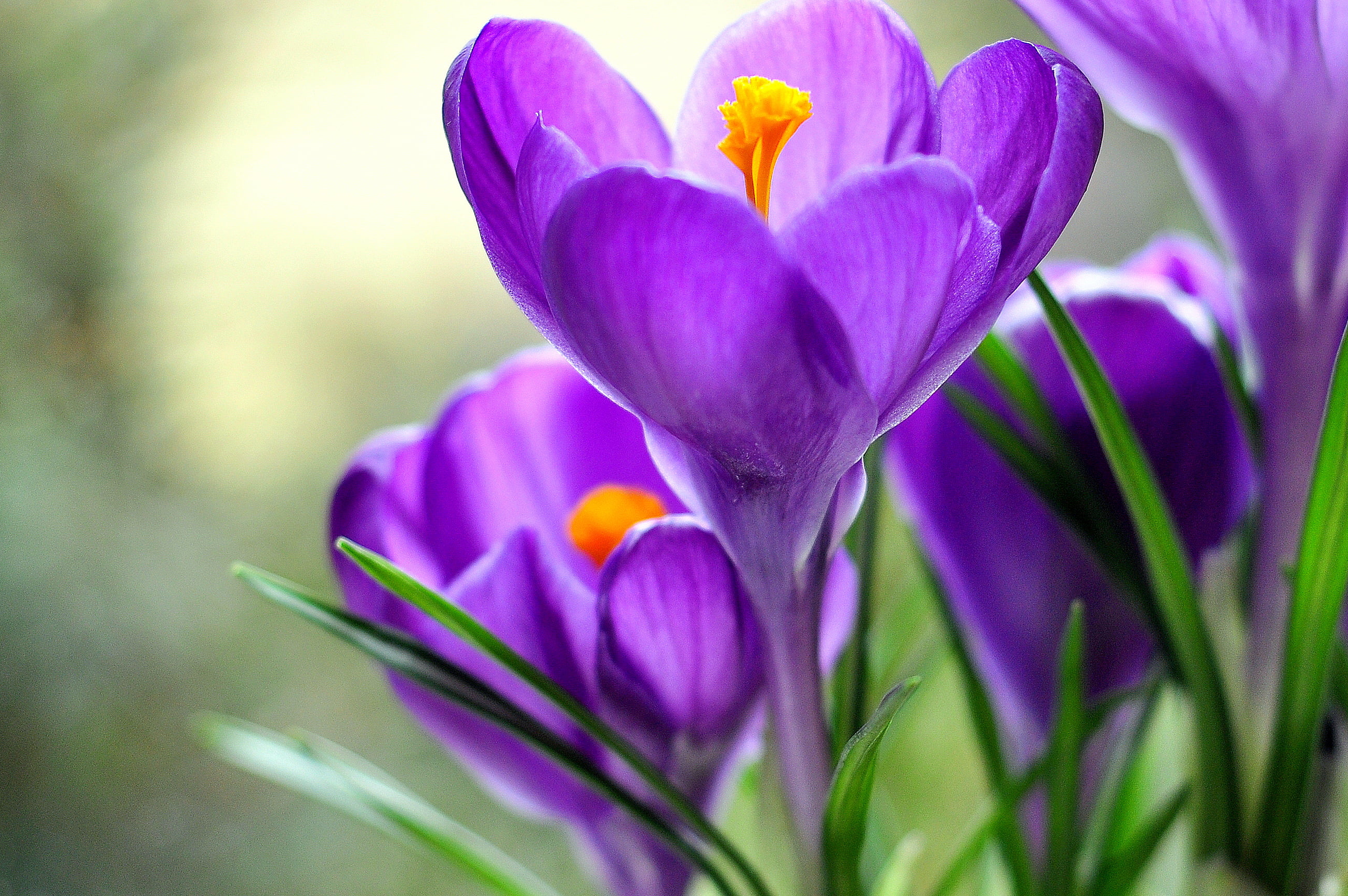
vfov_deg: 11.0
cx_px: 826
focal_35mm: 124
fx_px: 4638
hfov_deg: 16.5
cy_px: 401
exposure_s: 1/320
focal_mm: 50
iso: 200
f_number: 3.2
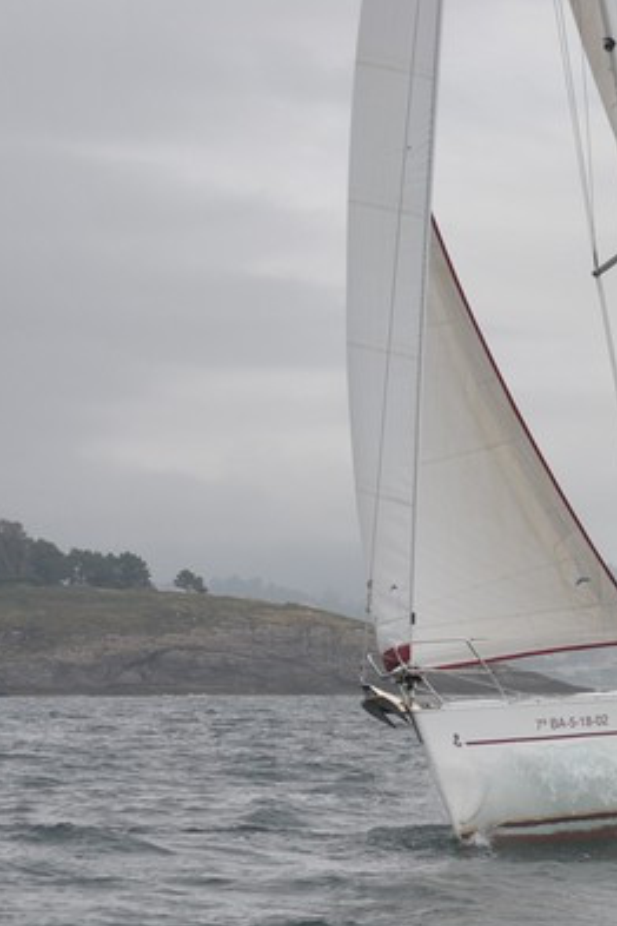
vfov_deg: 9.9
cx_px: 817
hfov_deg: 6.5
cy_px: 627
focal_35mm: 208
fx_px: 5347
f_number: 6.3
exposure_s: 1/500
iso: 100
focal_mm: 68
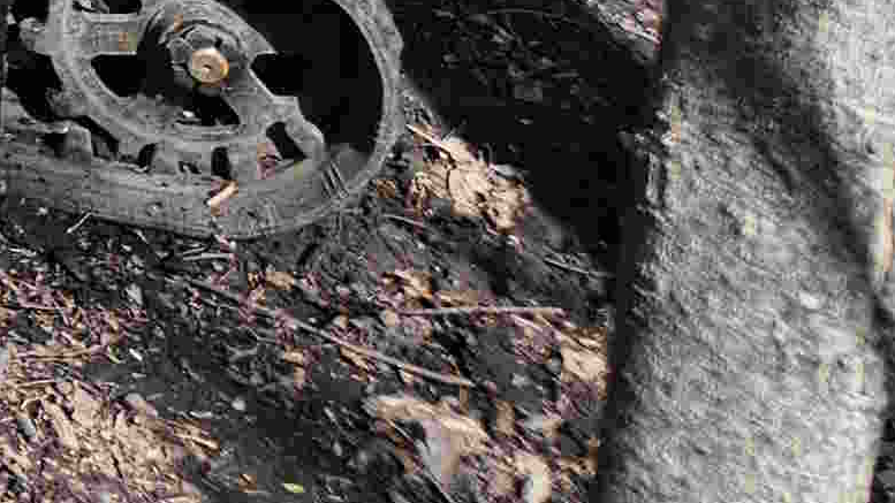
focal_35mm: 129
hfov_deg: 12.8
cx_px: -1245
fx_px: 3061
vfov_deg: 7.8
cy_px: -1133
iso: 25
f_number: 1.8
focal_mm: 5.4
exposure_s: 1/664
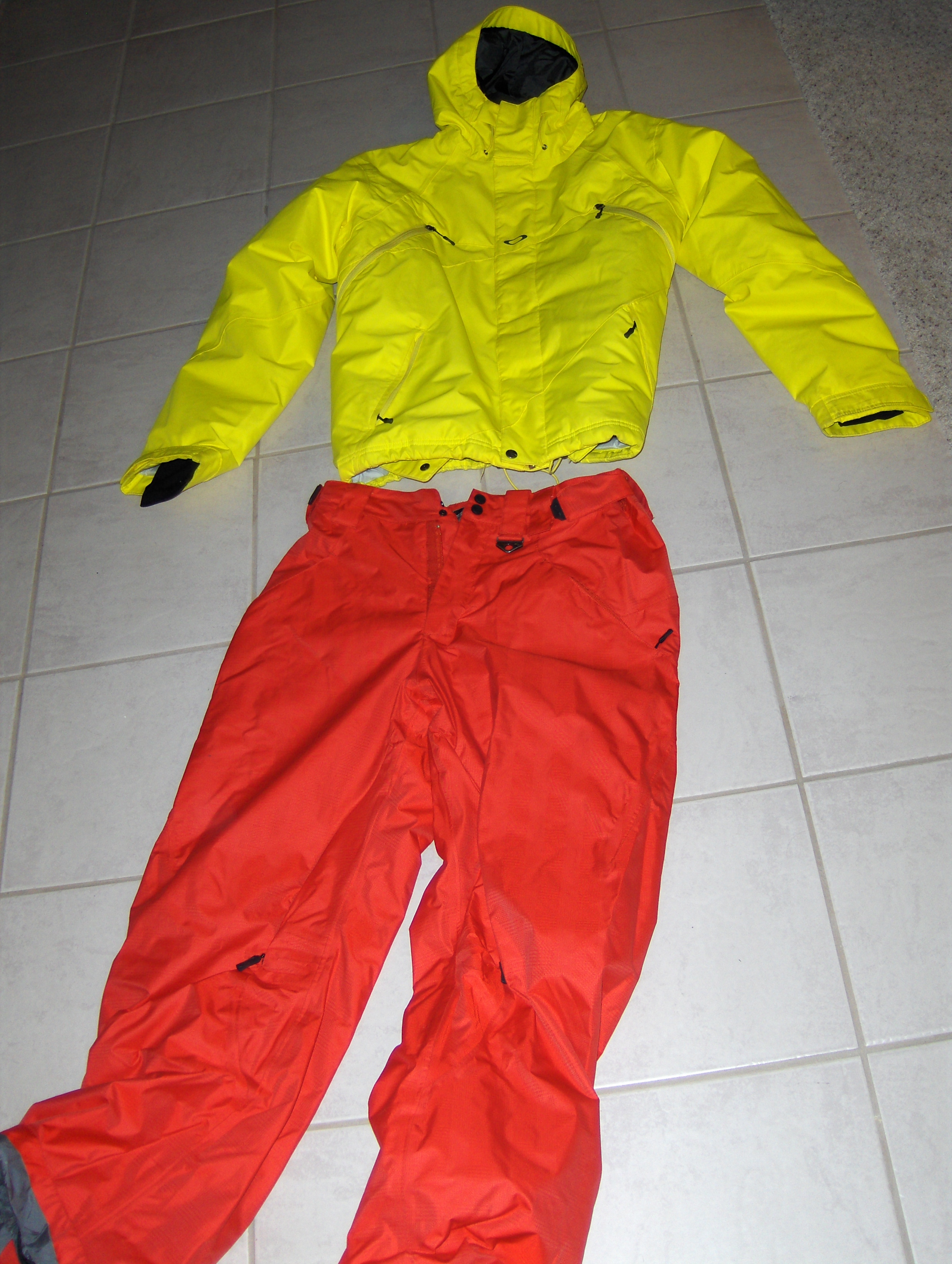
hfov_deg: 40.8
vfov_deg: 52.6
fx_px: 1281
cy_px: 632
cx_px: 476
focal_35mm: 35
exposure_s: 1/60
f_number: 2.8
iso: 100
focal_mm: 7.5
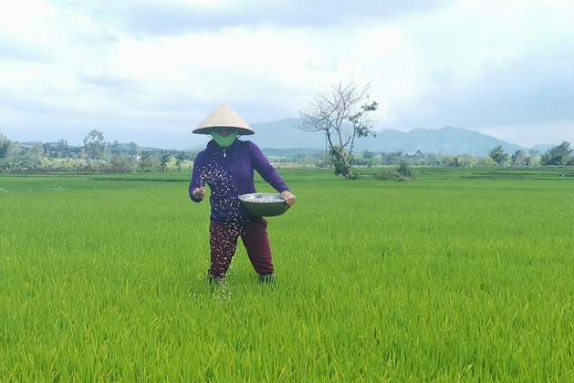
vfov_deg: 24.6
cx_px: 290
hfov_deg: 36.2
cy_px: 212
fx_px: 877
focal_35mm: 55
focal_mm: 4.75
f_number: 1.8
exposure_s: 1/1245
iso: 50
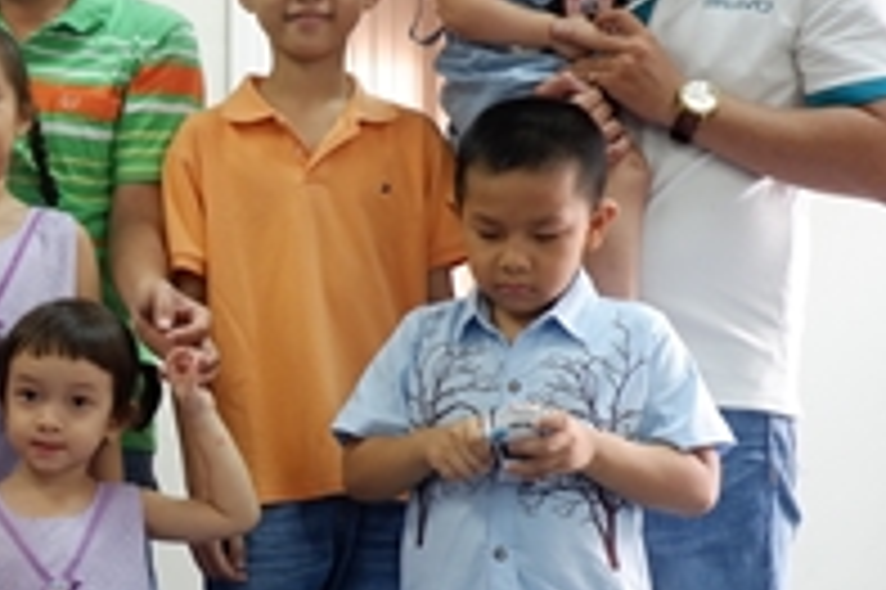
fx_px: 1648
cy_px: 408
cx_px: -63
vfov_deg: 20.2
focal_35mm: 67
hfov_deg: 27.8
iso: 500
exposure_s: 1/34
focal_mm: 16
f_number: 3.5
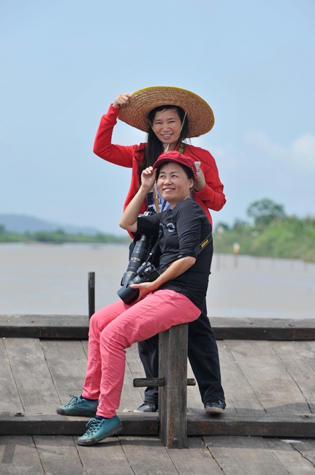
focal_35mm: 150
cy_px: 238
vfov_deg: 13.7
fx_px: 1976
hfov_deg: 9.1
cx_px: 158
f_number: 5.6
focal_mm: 150
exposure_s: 1/800
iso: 200
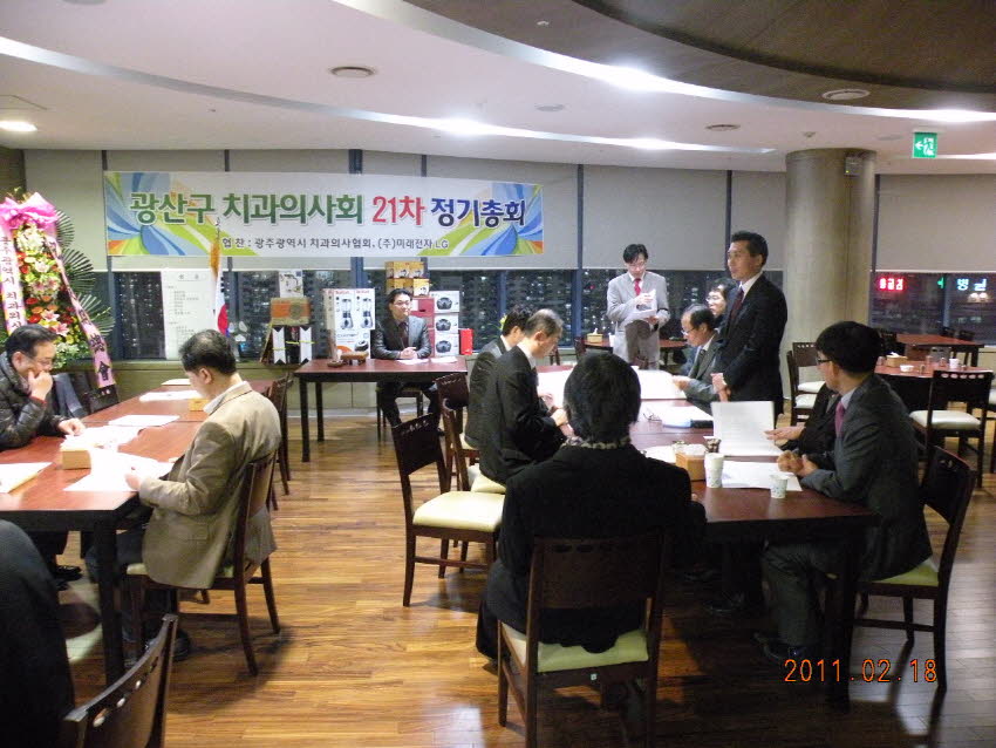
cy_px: 374
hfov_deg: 65.3
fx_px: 777
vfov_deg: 51.4
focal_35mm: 27
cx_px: 498
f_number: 2.8
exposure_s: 1/8
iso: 758
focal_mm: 4.7
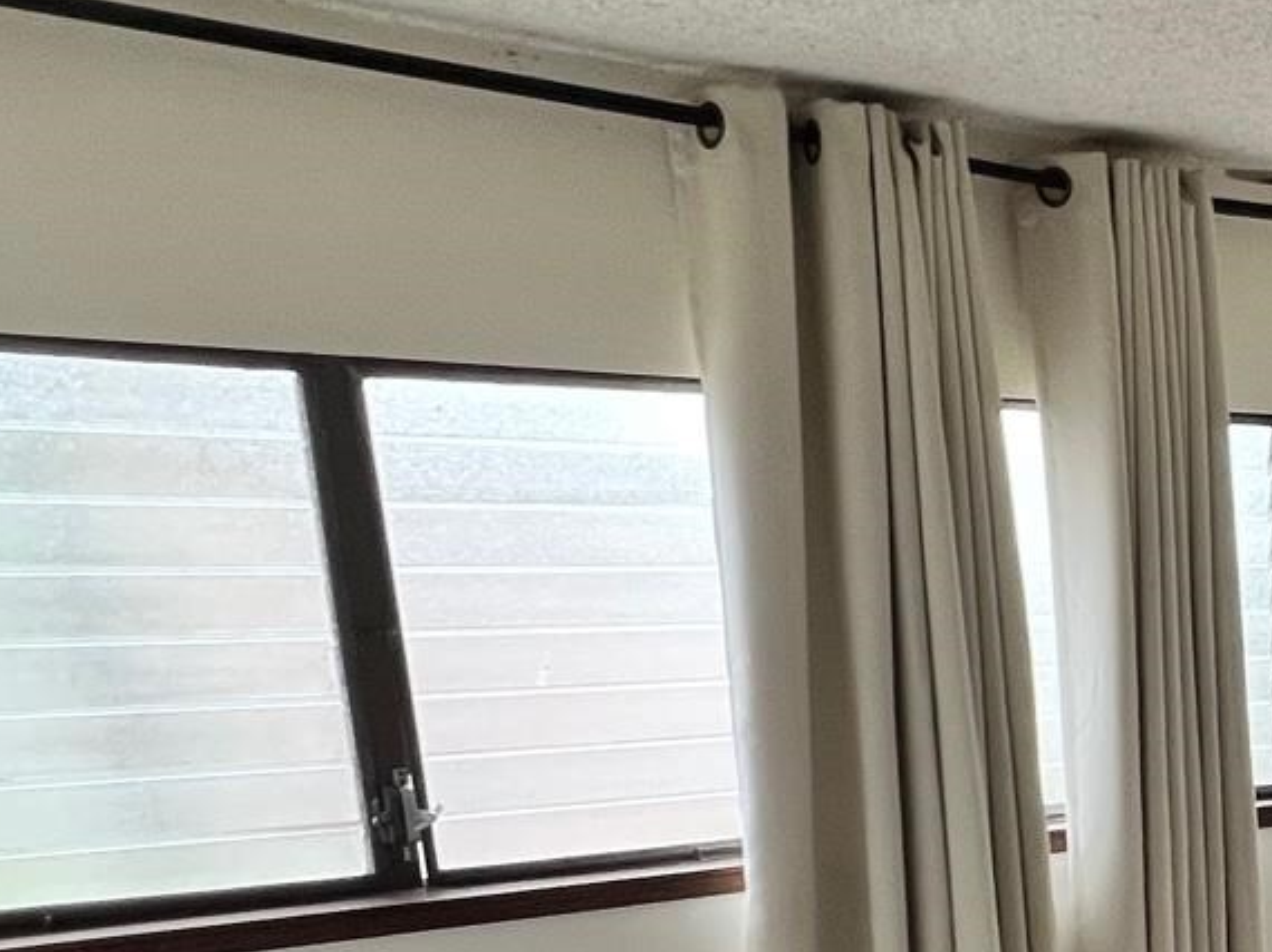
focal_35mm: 46
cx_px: 1535
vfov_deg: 28.9
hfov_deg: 33.4
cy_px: 1017
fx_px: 1690
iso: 100
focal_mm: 1.57
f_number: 1.8
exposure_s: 1/99
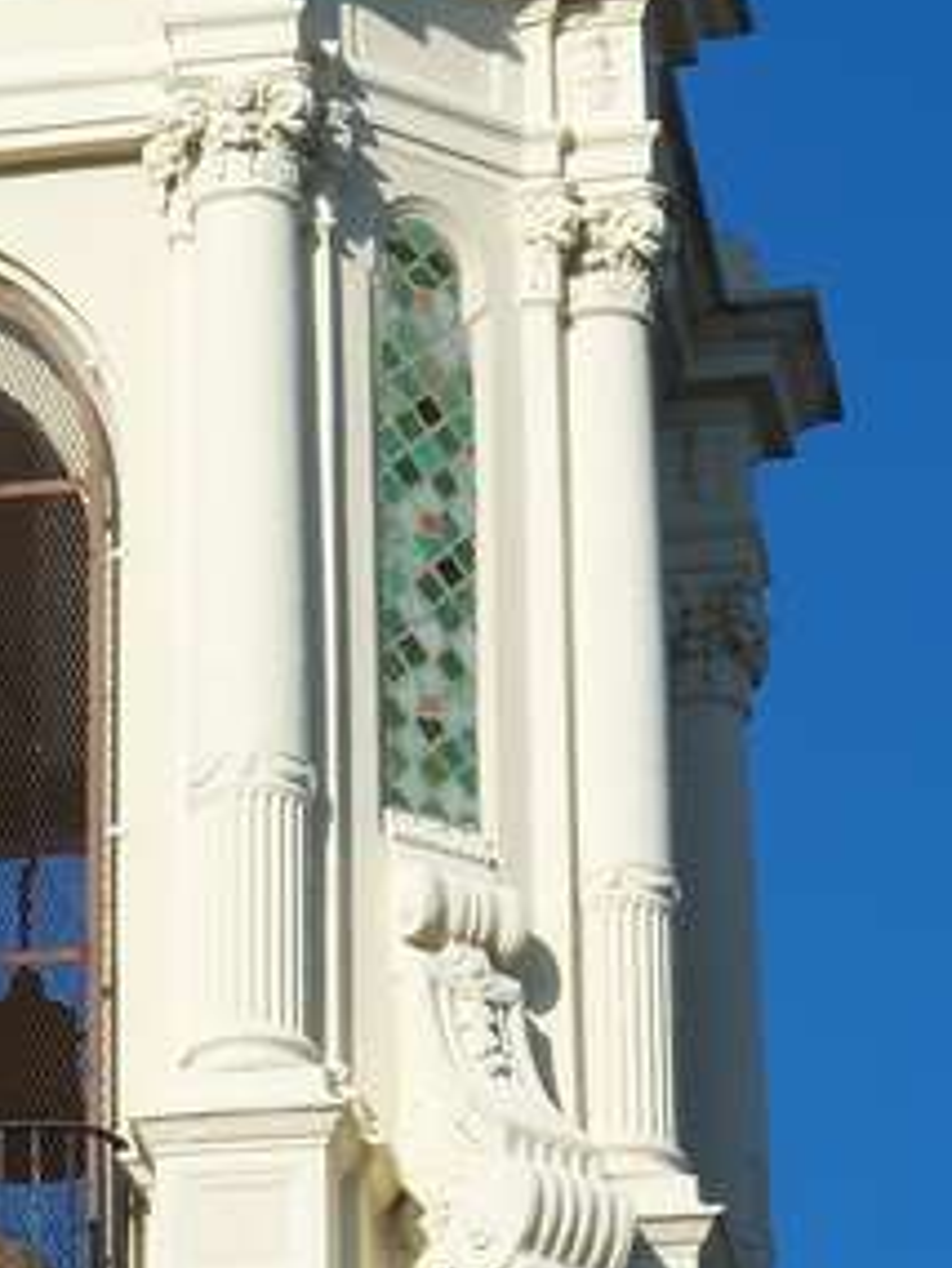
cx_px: -102
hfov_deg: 4.7
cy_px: 432
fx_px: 11615
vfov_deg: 6.2
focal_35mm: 317
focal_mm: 23.9
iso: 64
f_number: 5
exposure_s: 1/500
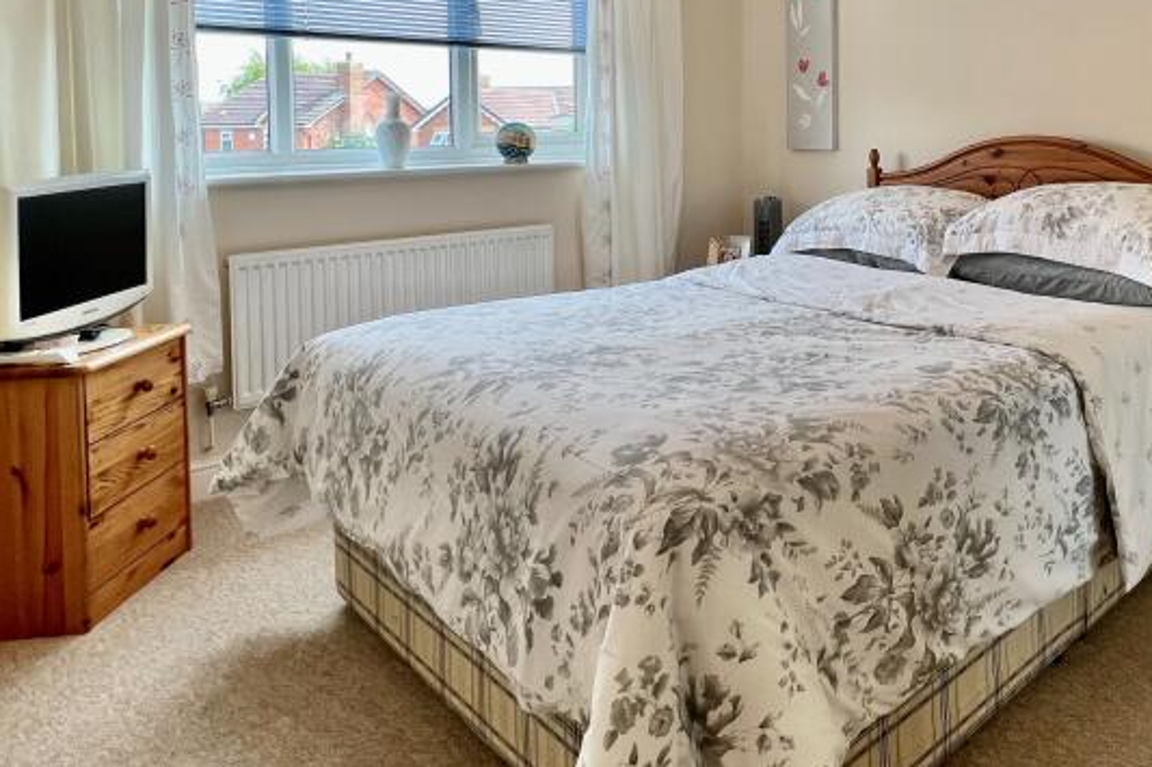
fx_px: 832
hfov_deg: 65.2
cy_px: 149
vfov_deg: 46.8
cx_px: 862
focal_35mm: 26
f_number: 1.8
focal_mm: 1.57
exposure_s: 1/100
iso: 50
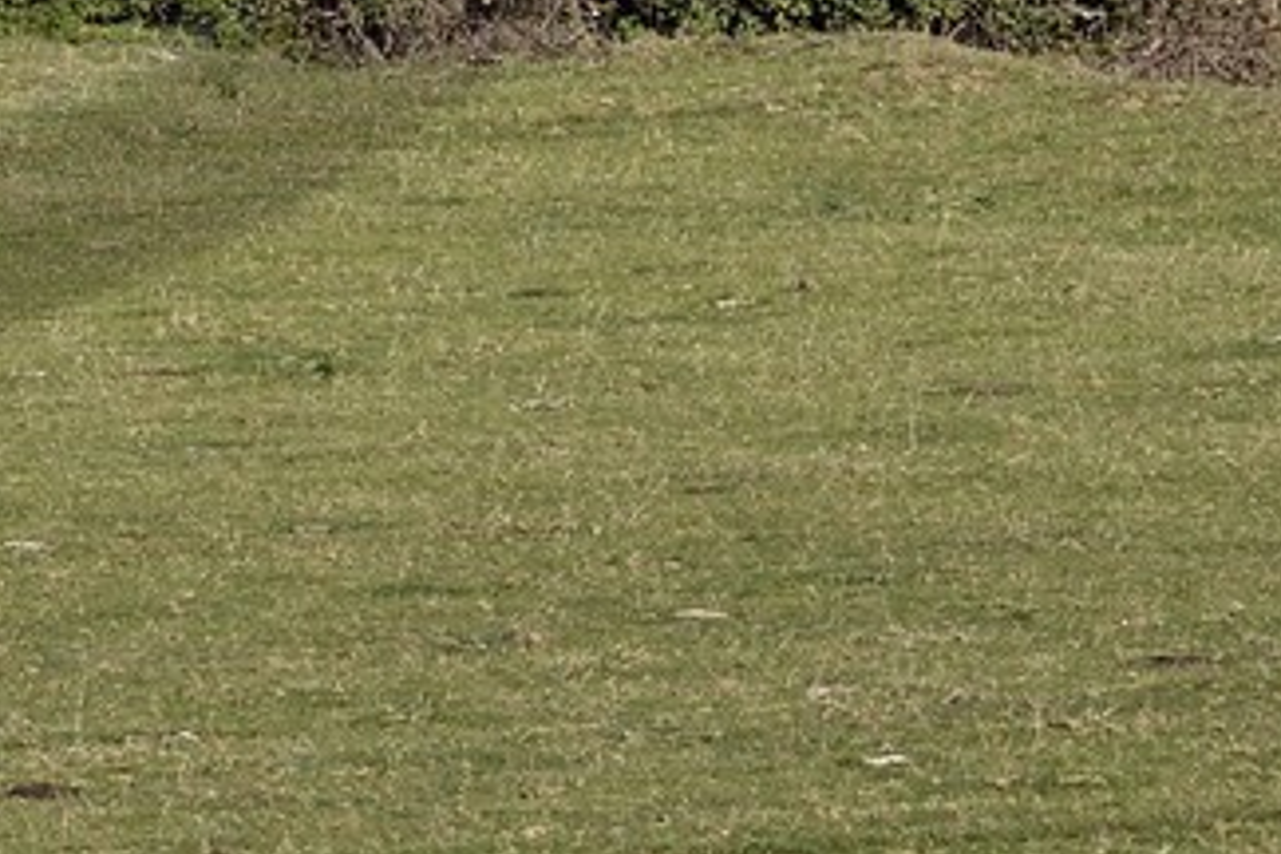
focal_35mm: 840
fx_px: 29888
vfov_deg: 1.6
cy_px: -1245
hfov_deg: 2.5
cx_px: -510
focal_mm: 170
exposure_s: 1/320
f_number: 11
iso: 200
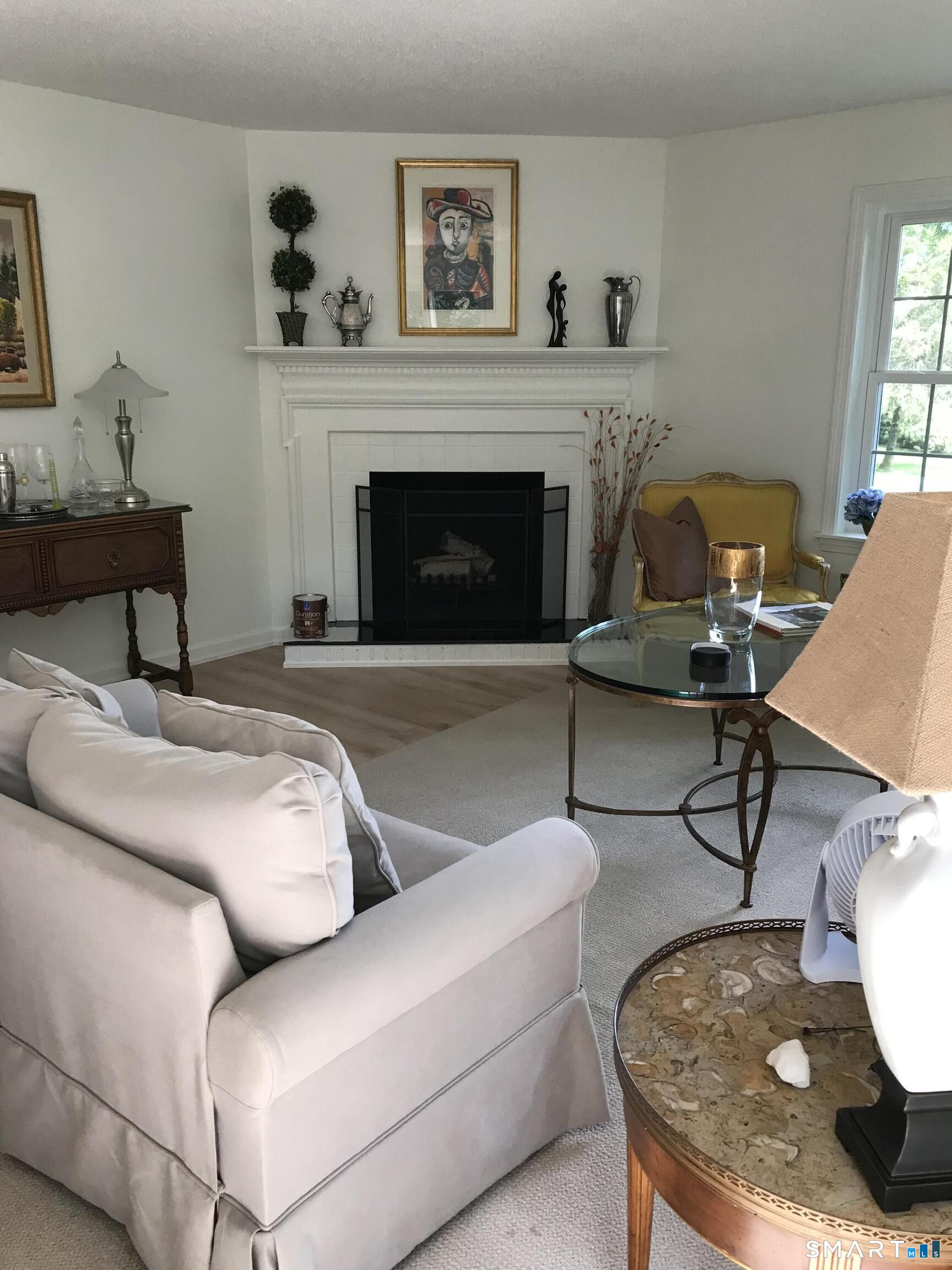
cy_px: 635
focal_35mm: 28
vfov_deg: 63.4
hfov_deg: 49.7
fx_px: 1027
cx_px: 476
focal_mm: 3.99
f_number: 1.8
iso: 25
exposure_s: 1/30
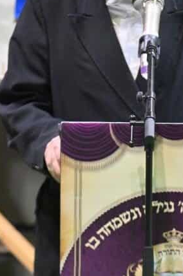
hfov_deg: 5.4
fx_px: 1924
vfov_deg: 8.2
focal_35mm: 252
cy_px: 127
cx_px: 155
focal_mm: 105
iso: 1600
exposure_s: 1/160
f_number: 4
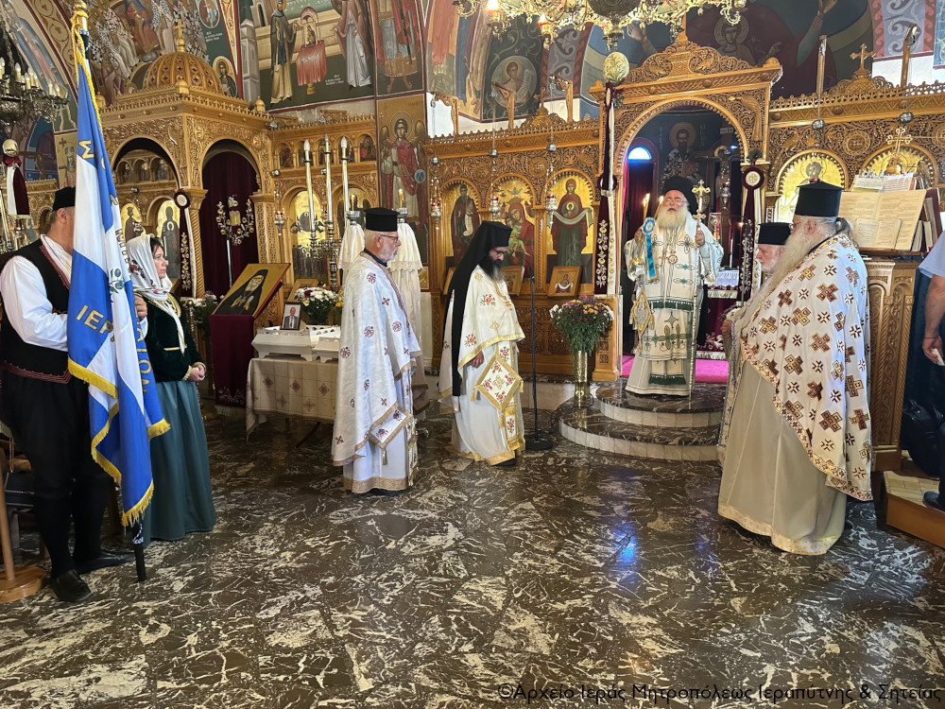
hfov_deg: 71.6
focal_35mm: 24
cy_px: 354
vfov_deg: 56.8
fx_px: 655
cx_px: 472
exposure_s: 1/50
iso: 500
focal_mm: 6.86
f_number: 1.78
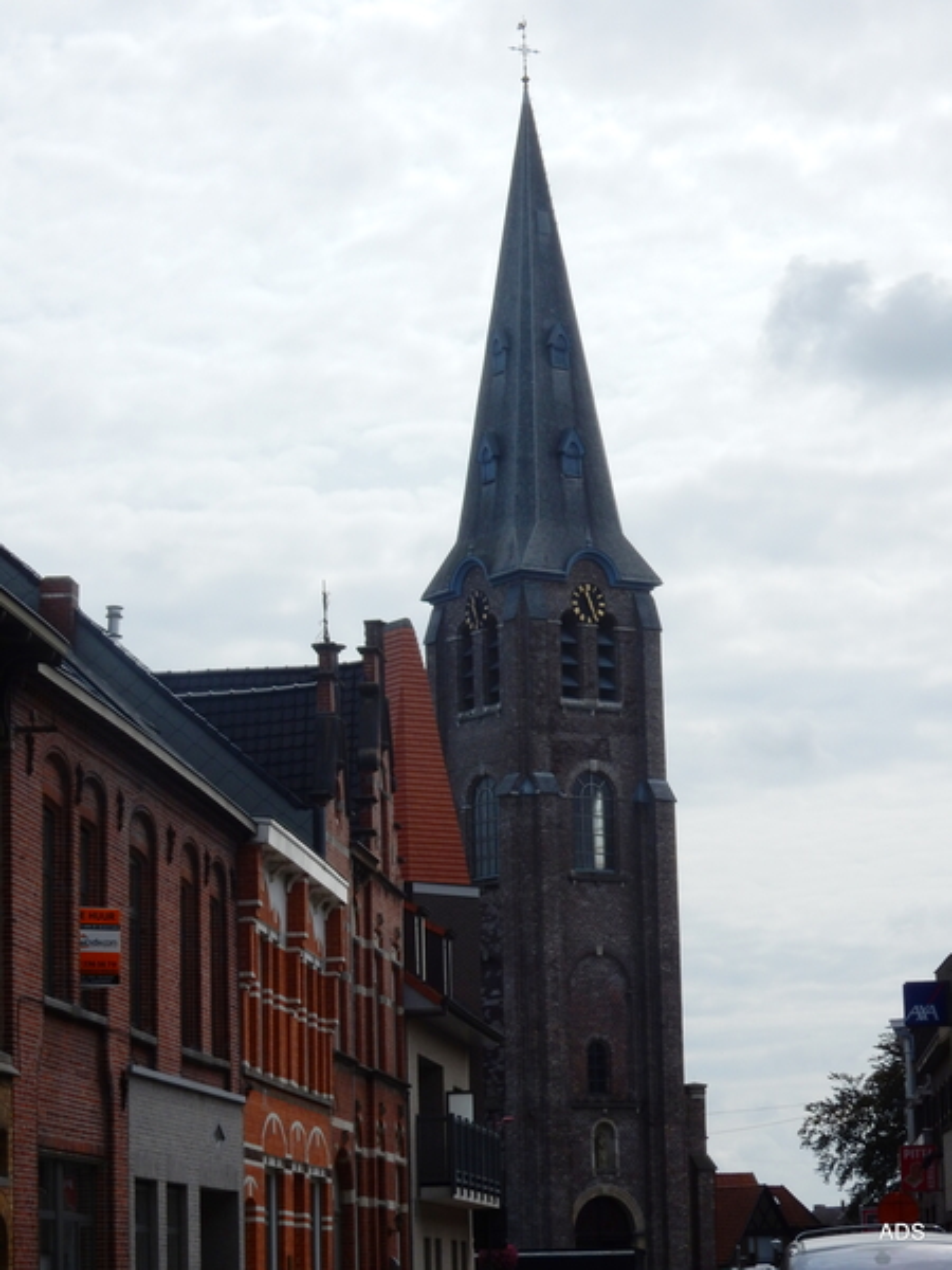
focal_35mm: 99
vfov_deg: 19.8
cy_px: 635
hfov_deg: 14.9
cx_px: 476
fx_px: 3630
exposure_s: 1/1600
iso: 125
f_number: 5.3
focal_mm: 17.6
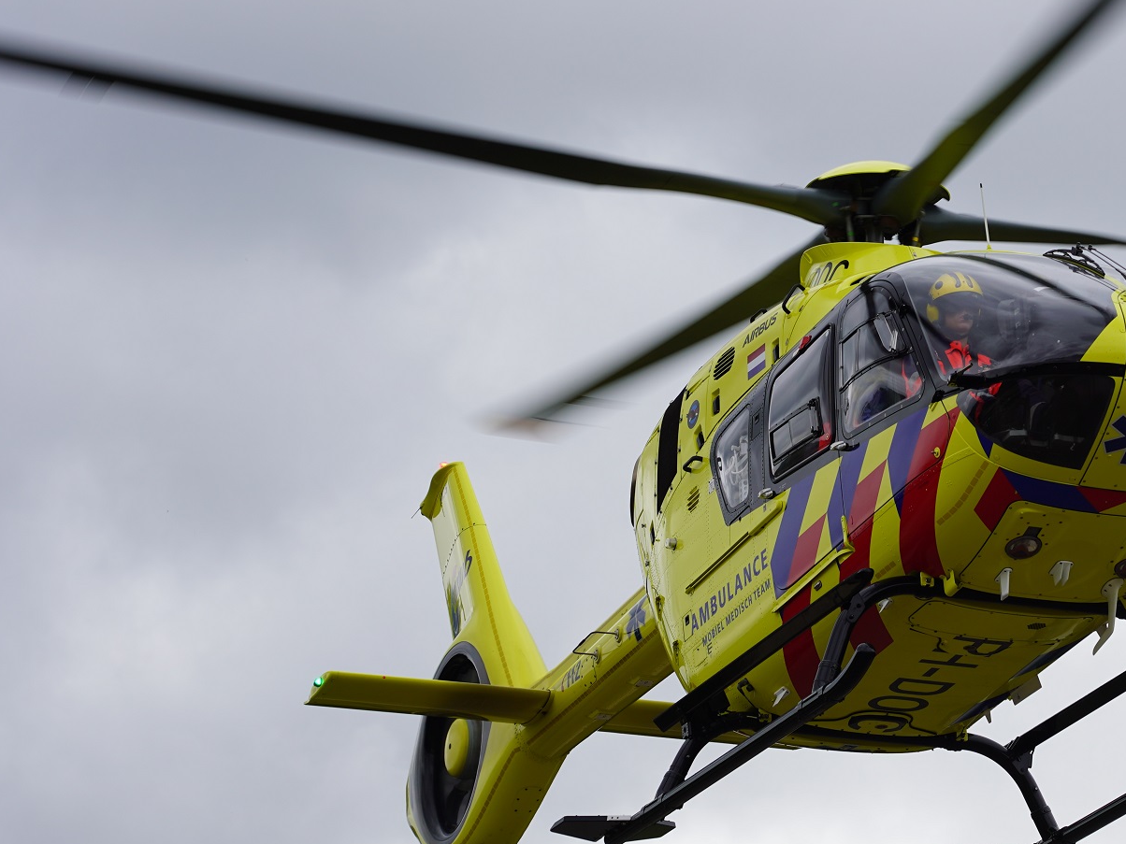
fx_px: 5237
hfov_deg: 12.2
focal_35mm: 161
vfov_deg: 9.2
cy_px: 424
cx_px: 888
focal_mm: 105
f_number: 5
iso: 100
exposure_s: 1/400
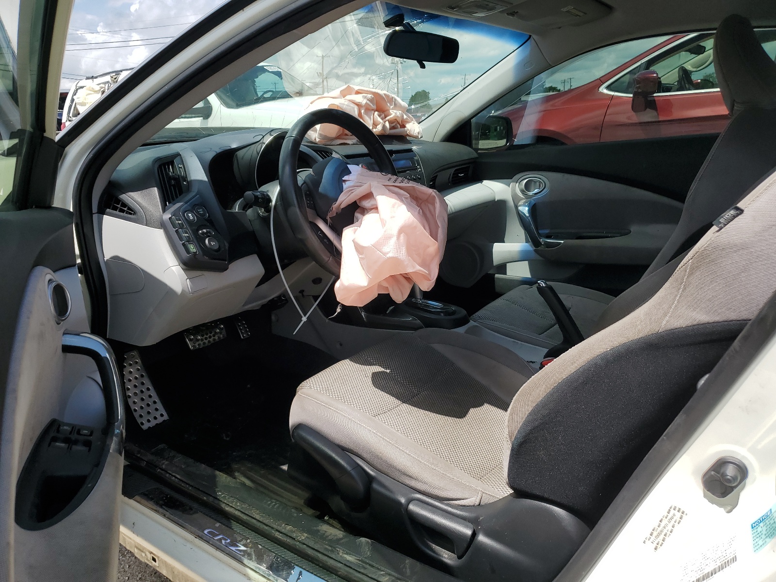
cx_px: 388
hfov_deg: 67.3
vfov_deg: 53.1
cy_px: 291
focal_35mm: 26
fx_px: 583
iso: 50
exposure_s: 1/2500
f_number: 1.5
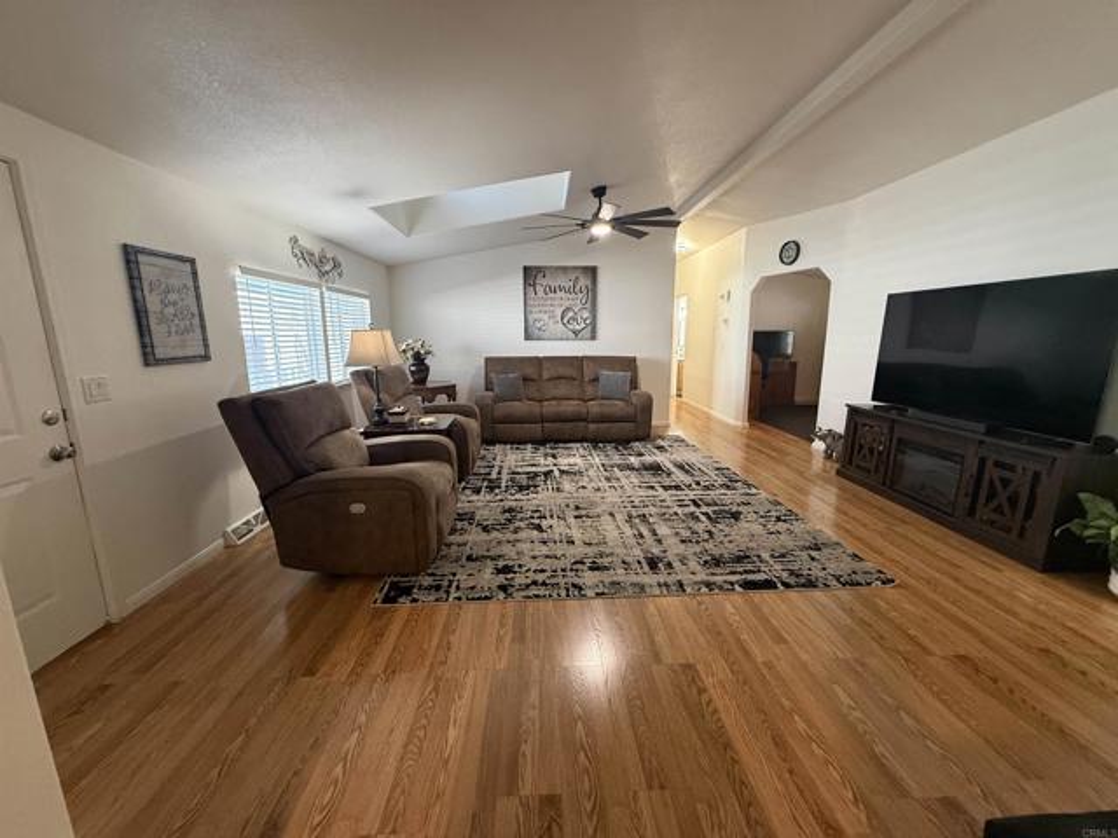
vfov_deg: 85.7
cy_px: 419
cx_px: 559
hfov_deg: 102.1
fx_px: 452
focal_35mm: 14
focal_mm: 2.22
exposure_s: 1/60
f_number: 2.2
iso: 400
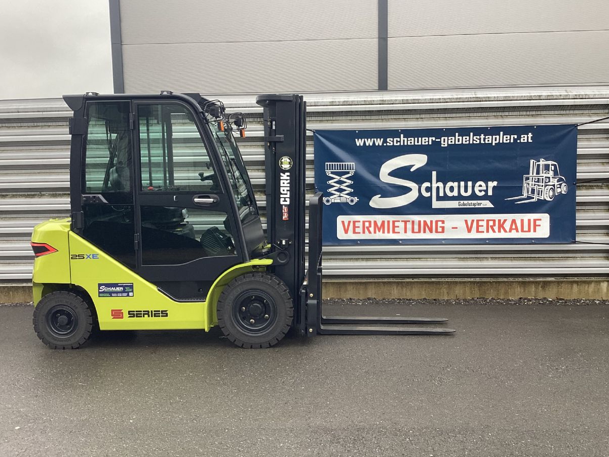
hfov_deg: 55.3
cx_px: 316
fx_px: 581
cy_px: 215
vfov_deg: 42.9
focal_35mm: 33
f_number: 2.4
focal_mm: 3.3
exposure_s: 1/100
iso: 40
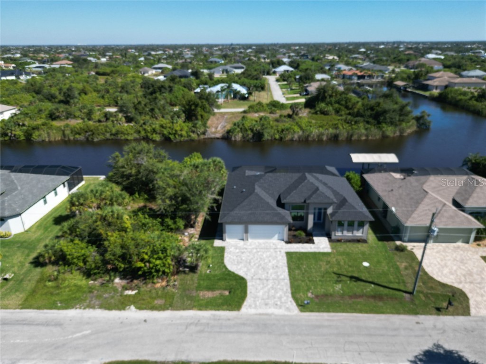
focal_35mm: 24
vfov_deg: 56.8
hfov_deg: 71.6
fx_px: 337
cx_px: 243
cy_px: 182
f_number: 1.7
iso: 110
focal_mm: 6.72
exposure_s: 1/2500
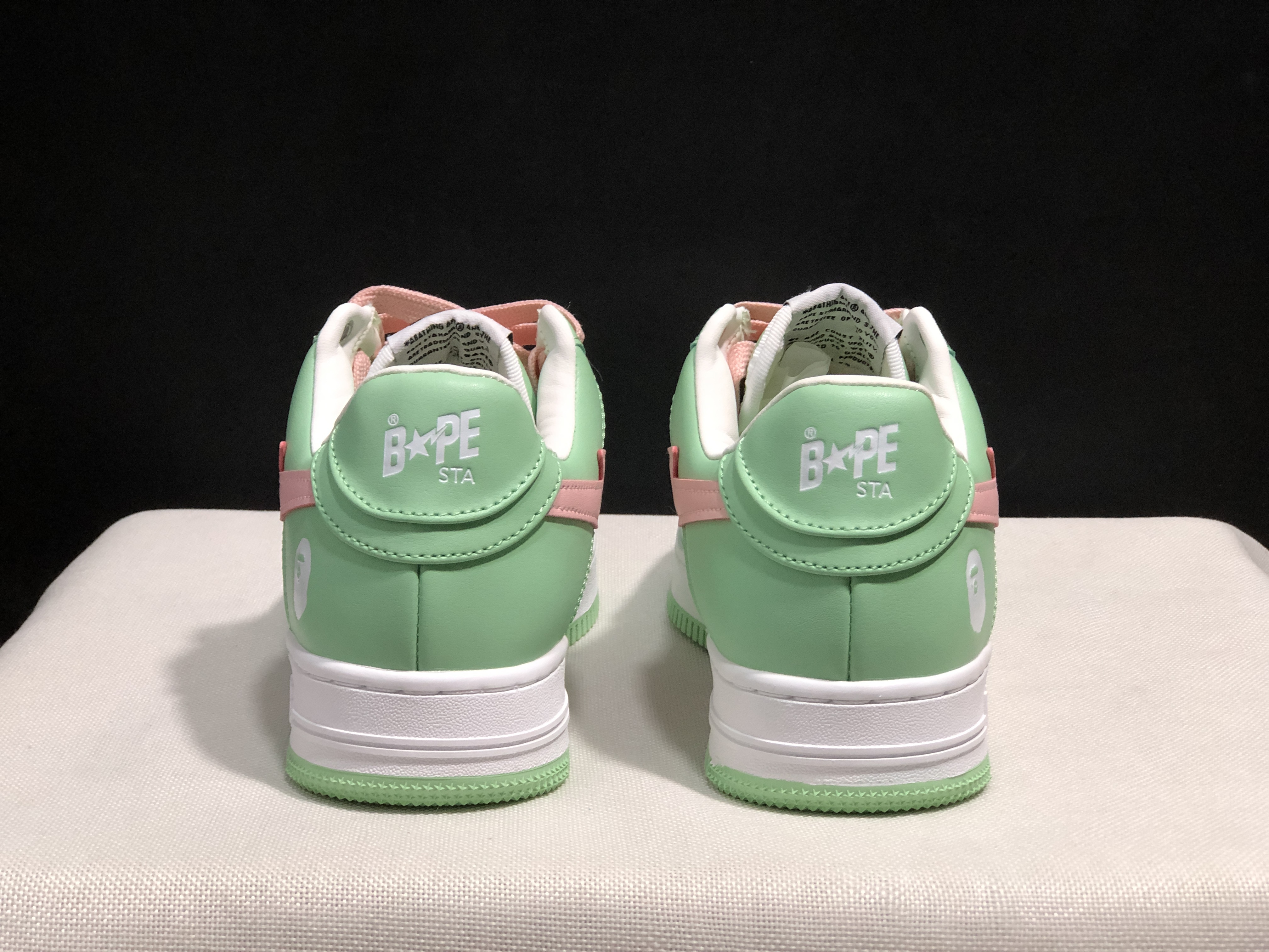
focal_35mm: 57
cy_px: 476
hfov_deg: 33.8
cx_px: 634
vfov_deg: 25.7
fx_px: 2090
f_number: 2.8
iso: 80
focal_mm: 6.6
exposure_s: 1/30
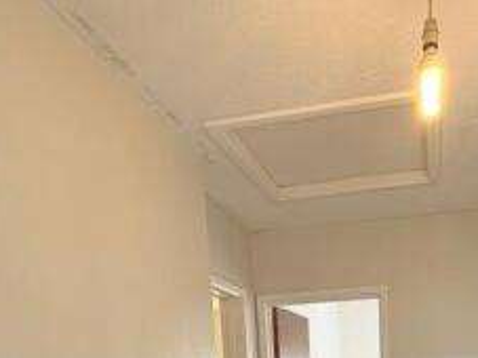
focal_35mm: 36
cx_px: 334
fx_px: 497
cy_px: 458
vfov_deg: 31.3
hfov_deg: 50.1
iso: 125
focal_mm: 2.22
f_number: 2.2
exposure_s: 1/50
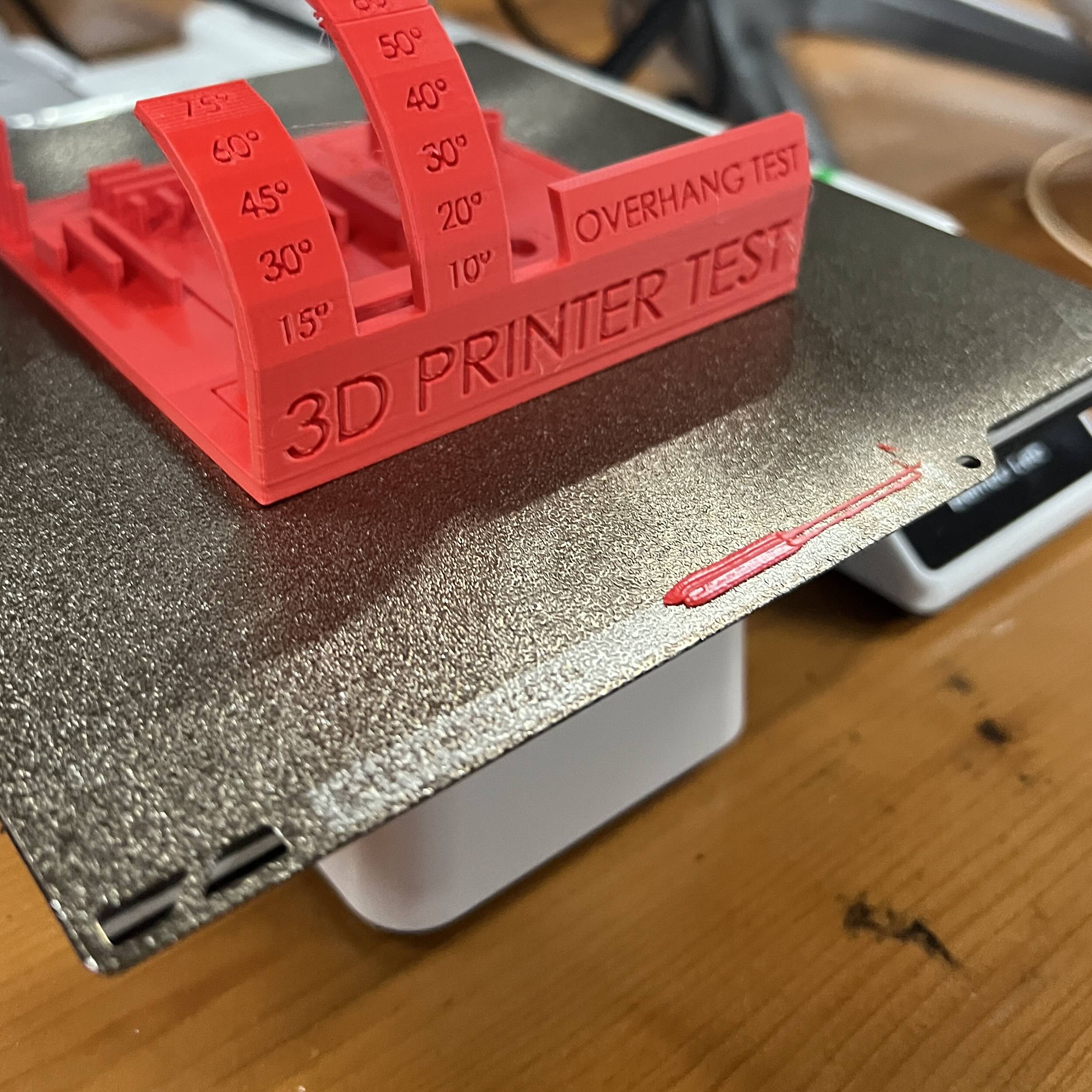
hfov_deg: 44.9
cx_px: 485
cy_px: 300
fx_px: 1321
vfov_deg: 43.8
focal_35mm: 37
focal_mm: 5.7
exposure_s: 1/50
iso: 400
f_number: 1.5
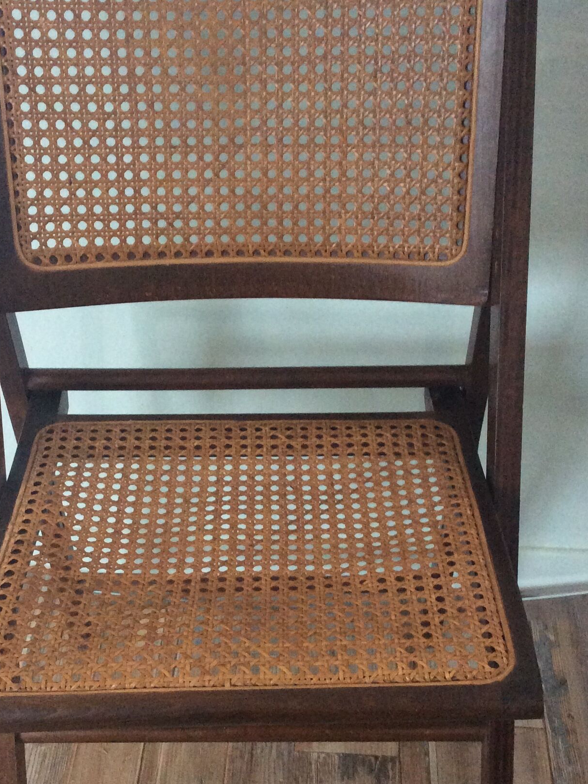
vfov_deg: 37.4
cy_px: 455
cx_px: 275
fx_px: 1155
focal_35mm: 51
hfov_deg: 28.6
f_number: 2.4
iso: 200
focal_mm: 3.3
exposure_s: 1/25
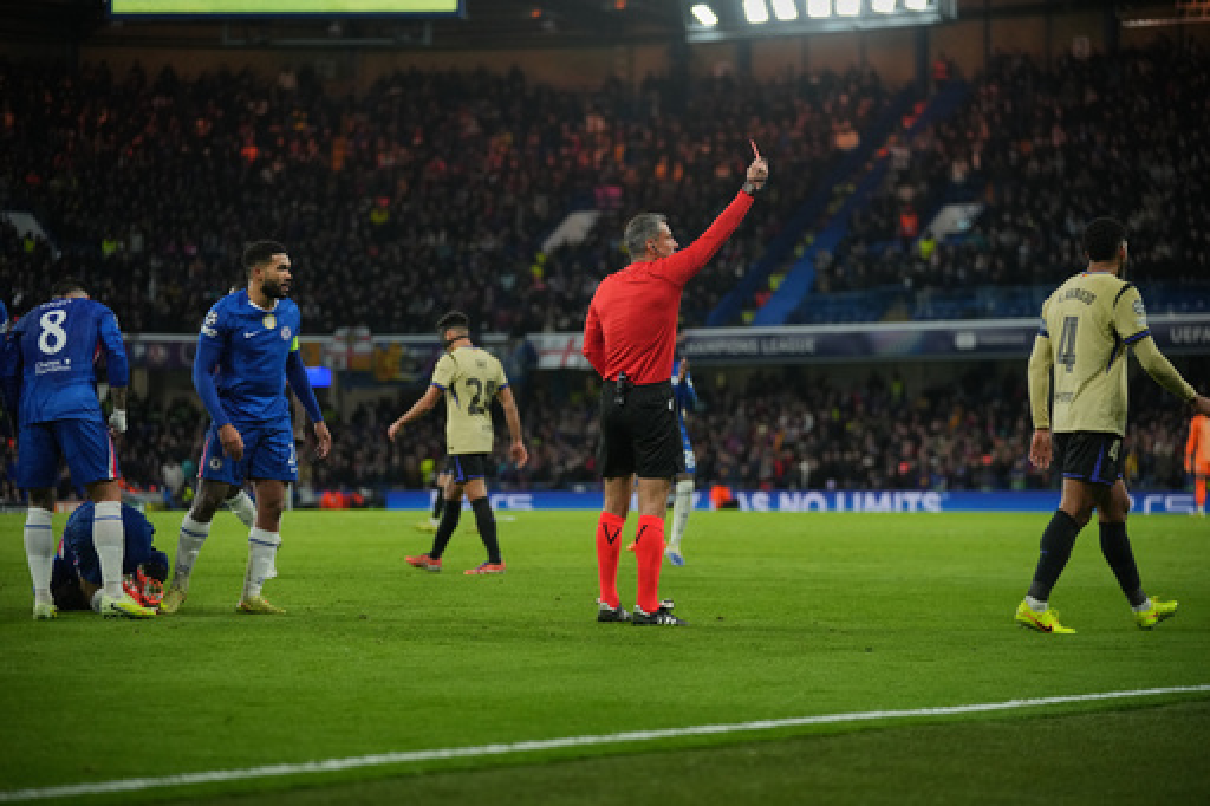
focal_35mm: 119
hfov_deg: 17.2
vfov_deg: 11.5
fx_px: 3998
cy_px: 403
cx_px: 605
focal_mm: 119
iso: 2000
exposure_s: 1/2000
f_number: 2.8
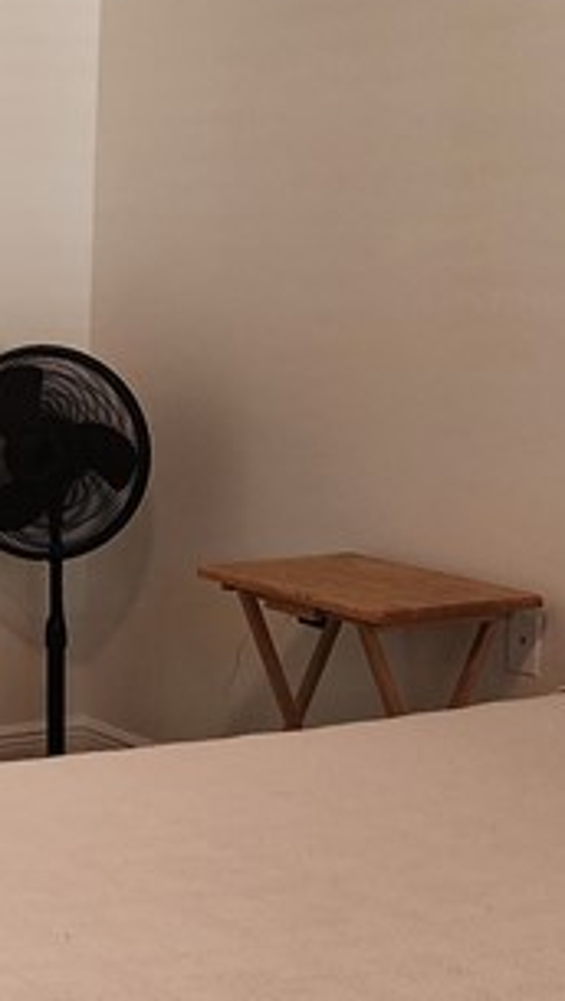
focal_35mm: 84
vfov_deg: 25.3
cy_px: 423
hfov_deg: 13.5
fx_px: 2233
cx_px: -319
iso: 250
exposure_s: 1/120
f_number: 1.8
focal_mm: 6.4
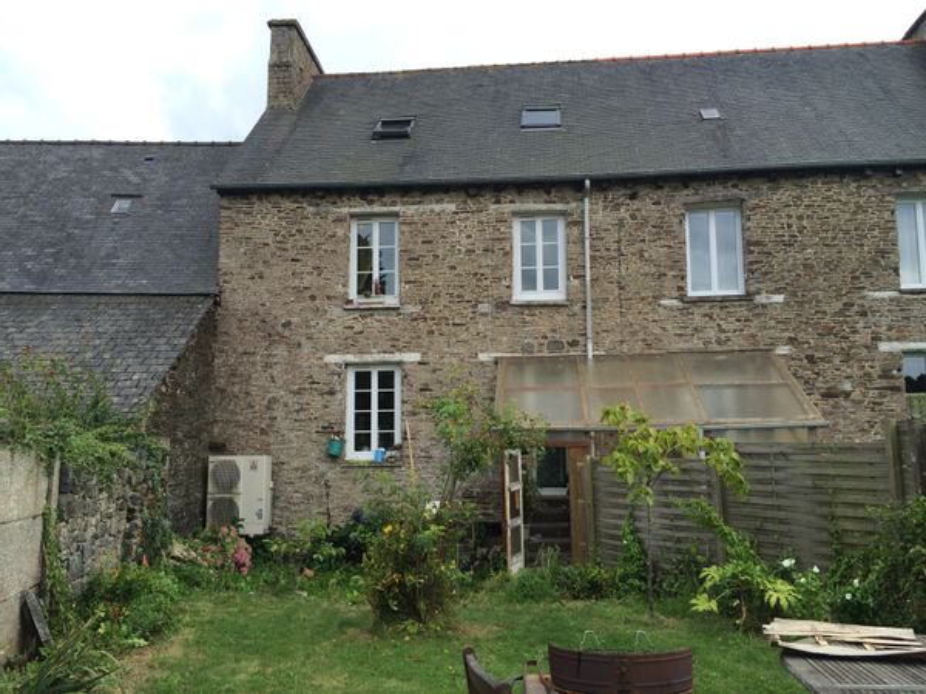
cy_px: 347
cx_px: 463
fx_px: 803
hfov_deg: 60.0
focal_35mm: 30
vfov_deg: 46.8
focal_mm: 4.12
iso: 32
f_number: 2.2
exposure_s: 1/255
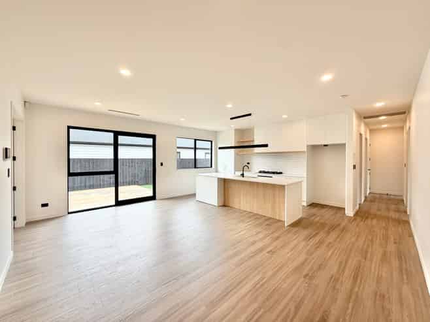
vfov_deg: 85.6
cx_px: 215
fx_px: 174
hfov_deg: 102.1
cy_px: 161
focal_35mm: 14
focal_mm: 2.22
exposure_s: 1/139
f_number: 2.2
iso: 40
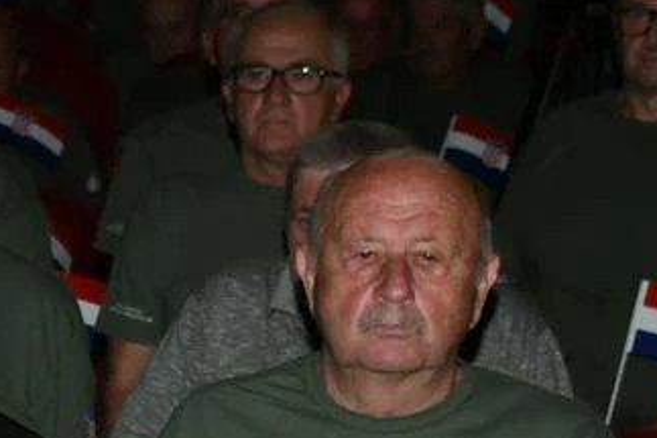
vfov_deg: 5.6
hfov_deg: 8.5
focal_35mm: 238
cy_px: 855
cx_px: -334
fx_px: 4341
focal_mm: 32
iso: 500
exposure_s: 1/60
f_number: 6.3
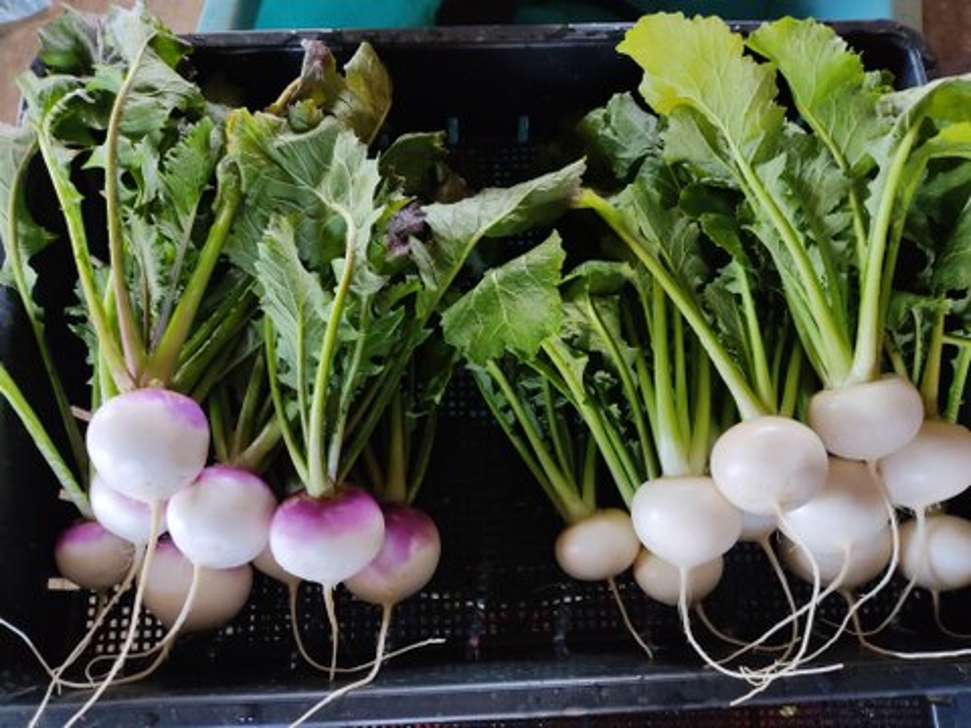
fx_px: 729
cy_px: 364
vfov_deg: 53.1
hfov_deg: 67.3
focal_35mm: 26
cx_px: 486
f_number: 1.79
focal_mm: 4.74
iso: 783
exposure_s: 1/25
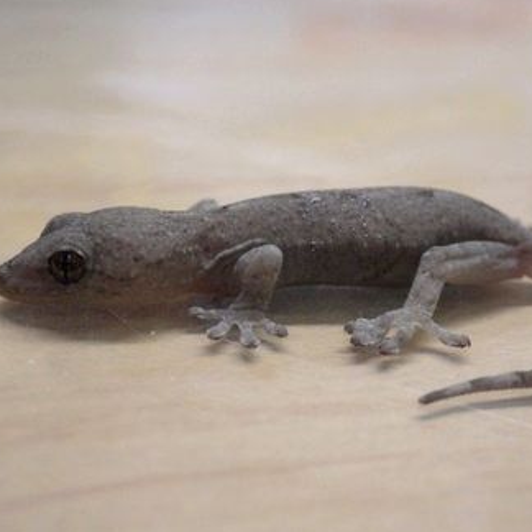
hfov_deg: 18.7
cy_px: 258
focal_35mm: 93
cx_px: 289
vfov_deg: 18.7
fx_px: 1617
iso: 800
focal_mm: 12.6
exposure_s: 1/80
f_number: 4
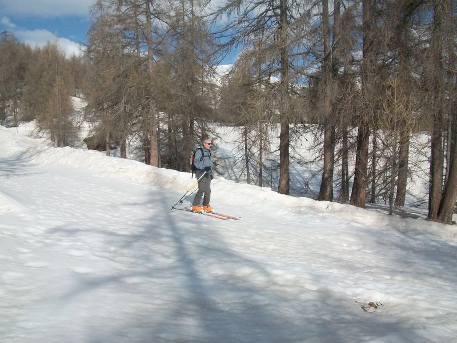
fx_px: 449
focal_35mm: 34
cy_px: 172
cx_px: 228
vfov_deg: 41.8
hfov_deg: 54.0
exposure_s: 1/1000
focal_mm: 5.7
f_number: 5.5
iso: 80
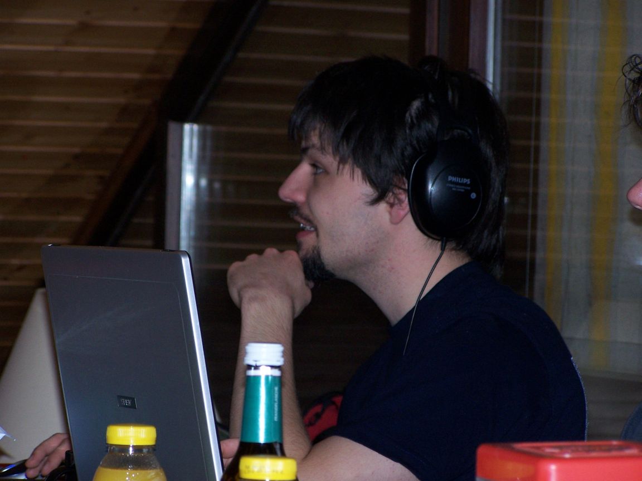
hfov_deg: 10.5
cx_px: 321
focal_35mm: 189
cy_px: 240
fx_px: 3505
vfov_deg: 7.9
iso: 140
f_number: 3.2
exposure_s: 1/160
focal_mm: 31.3
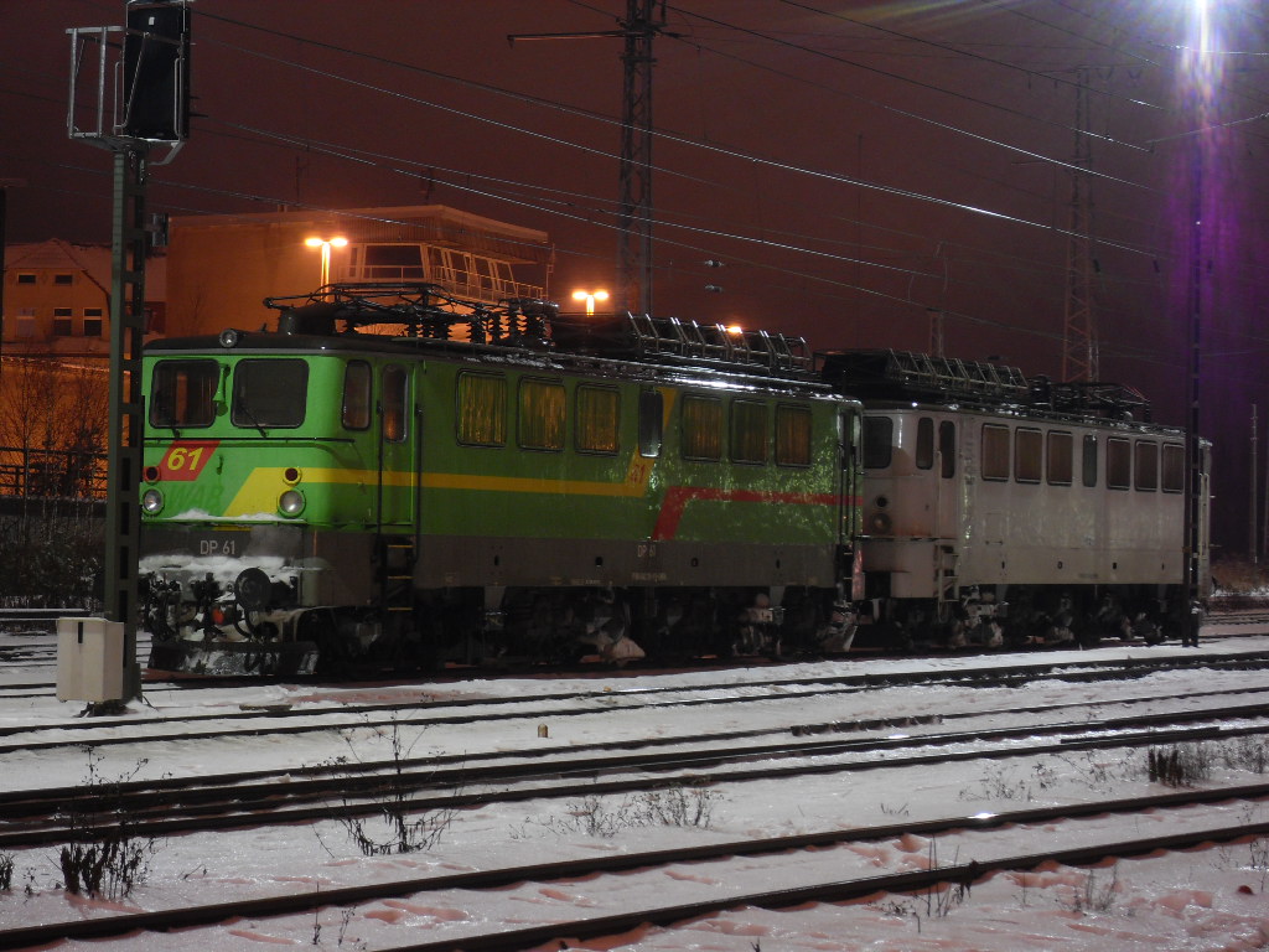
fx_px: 3739
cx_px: 634
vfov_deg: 14.5
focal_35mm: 102
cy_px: 476
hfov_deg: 19.3
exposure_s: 8
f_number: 5.2
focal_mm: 18.1
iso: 80
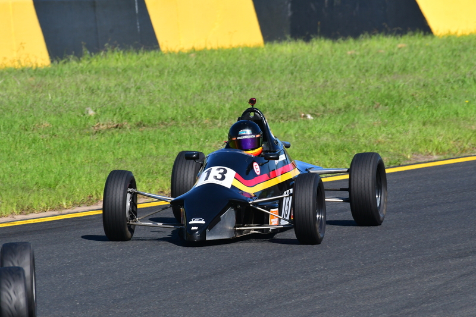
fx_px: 9914
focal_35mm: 750
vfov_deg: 1.8
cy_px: 158
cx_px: 238
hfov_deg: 2.8
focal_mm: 500
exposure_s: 1/640
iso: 500
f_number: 11
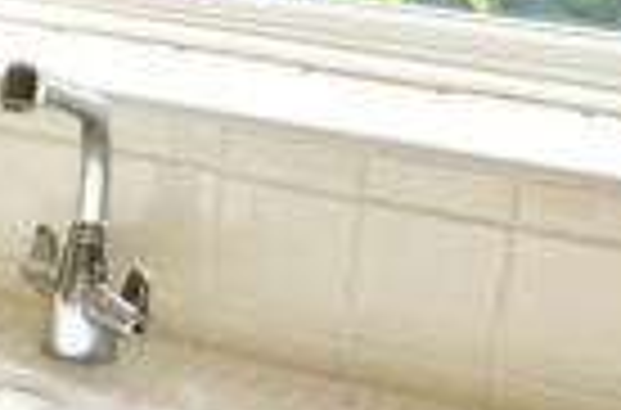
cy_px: 194
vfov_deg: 9.5
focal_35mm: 143
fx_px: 2458
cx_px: -572
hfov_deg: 12.8
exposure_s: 1/40
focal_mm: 20
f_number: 8
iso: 200
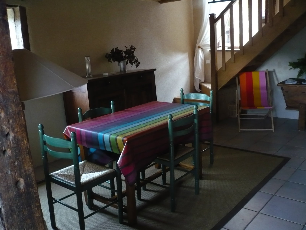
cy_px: 115
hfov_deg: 52.6
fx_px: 309
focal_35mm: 35
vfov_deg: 40.7
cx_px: 153
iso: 250
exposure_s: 1/8
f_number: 2.8
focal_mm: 5.8
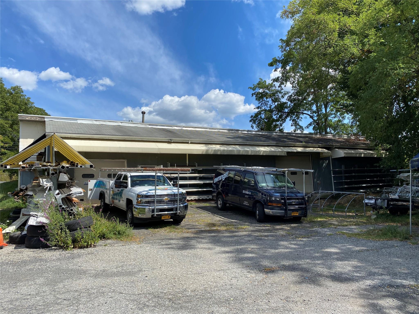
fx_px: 315
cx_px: 210
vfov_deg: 53.1
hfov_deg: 67.3
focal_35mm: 26
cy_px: 157
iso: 32
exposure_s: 1/2625
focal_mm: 4.25
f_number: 1.8
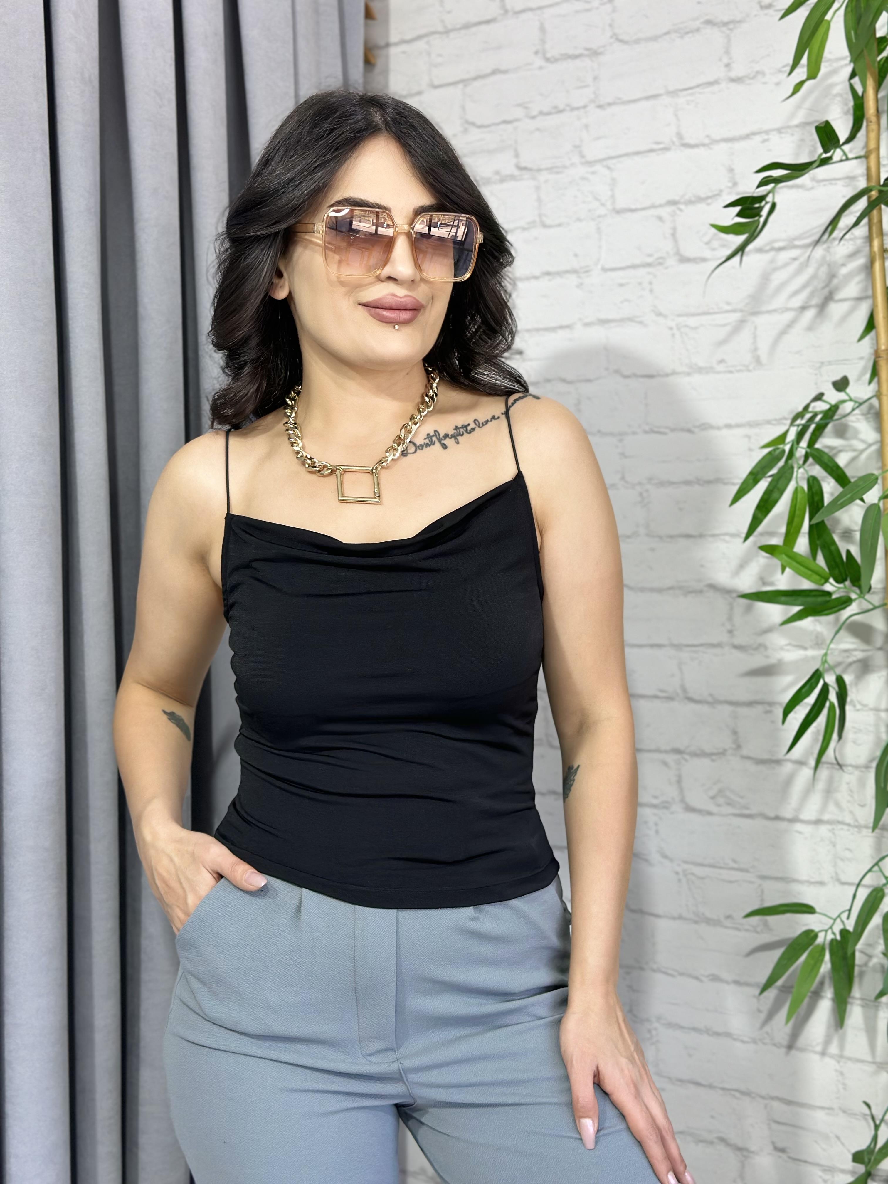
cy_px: 592
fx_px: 1642
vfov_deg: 39.7
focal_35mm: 48
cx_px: 444
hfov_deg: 30.3
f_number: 1.78
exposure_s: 1/100
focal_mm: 6.86
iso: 100
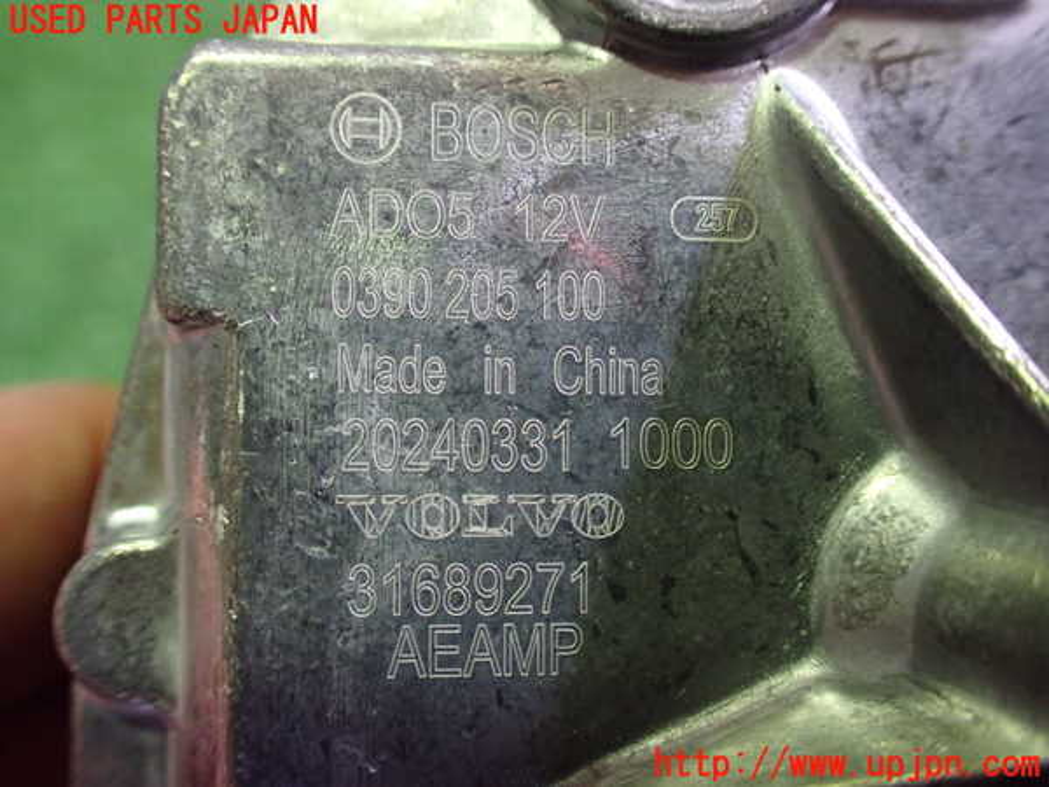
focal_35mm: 30
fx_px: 909
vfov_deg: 46.8
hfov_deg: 60.0
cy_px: 394
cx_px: 524
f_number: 2.3
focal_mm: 5.4
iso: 800
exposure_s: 1/60
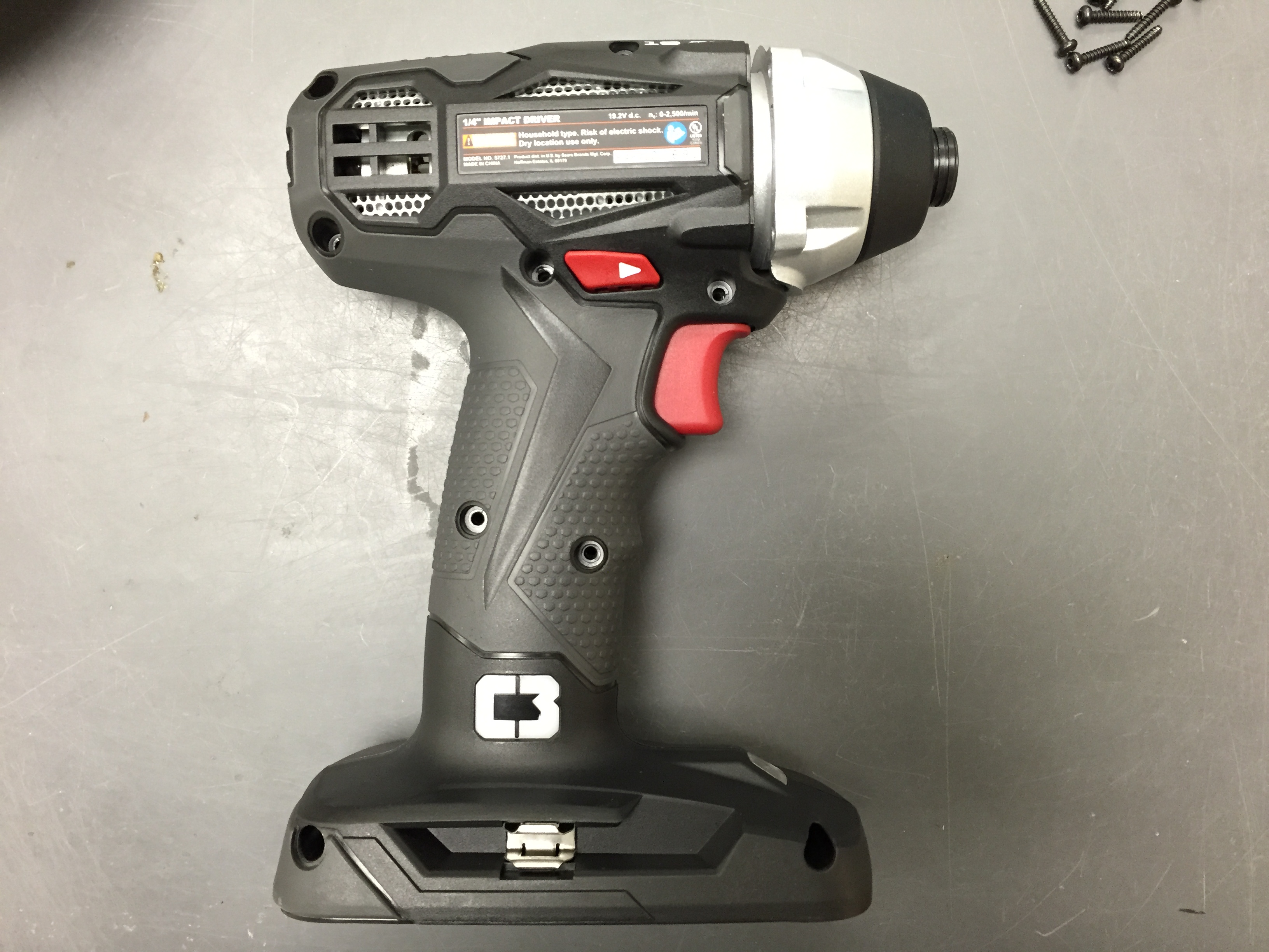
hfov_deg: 61.7
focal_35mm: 29
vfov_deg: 48.2
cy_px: 476
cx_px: 634
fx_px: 1063
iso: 200
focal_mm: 4.15
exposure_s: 1/30
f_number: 2.2
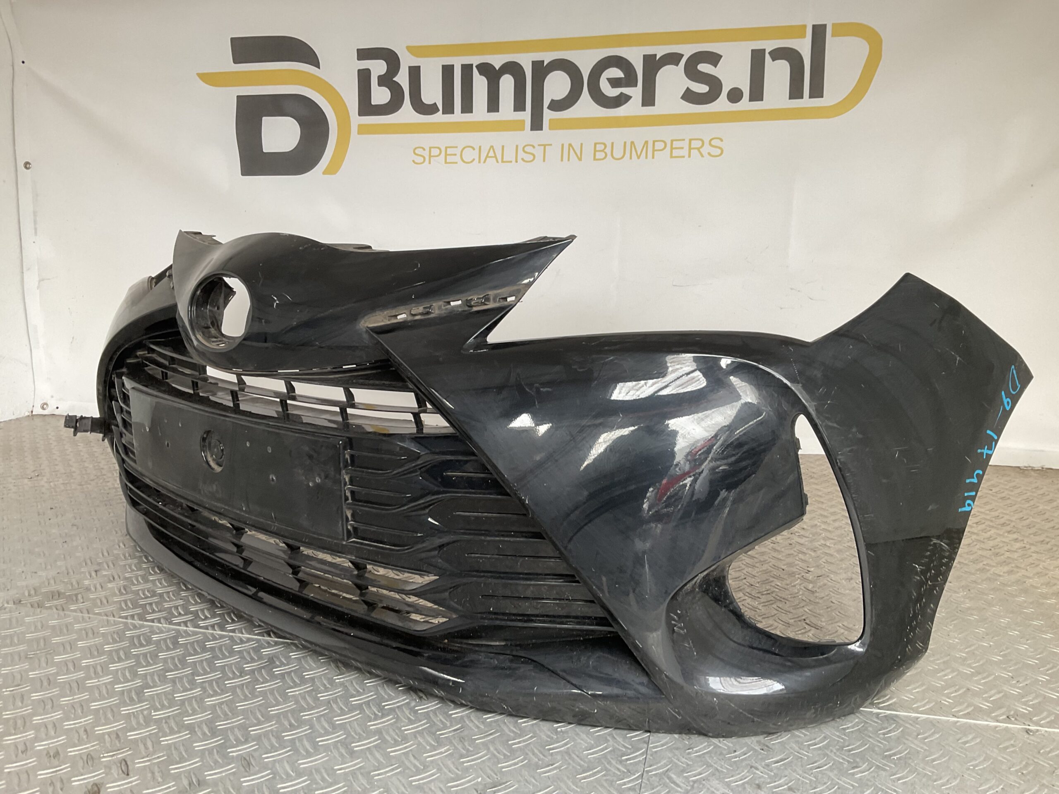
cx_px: 530
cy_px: 397
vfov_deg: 48.2
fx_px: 887
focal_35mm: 29
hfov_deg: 61.7
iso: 40
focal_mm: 3
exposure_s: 1/60
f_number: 1.8
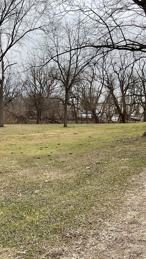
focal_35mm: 43
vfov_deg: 47.4
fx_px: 296
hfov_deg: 26.5
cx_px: 8
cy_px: 130
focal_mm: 3
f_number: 1.8
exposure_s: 1/478
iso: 16
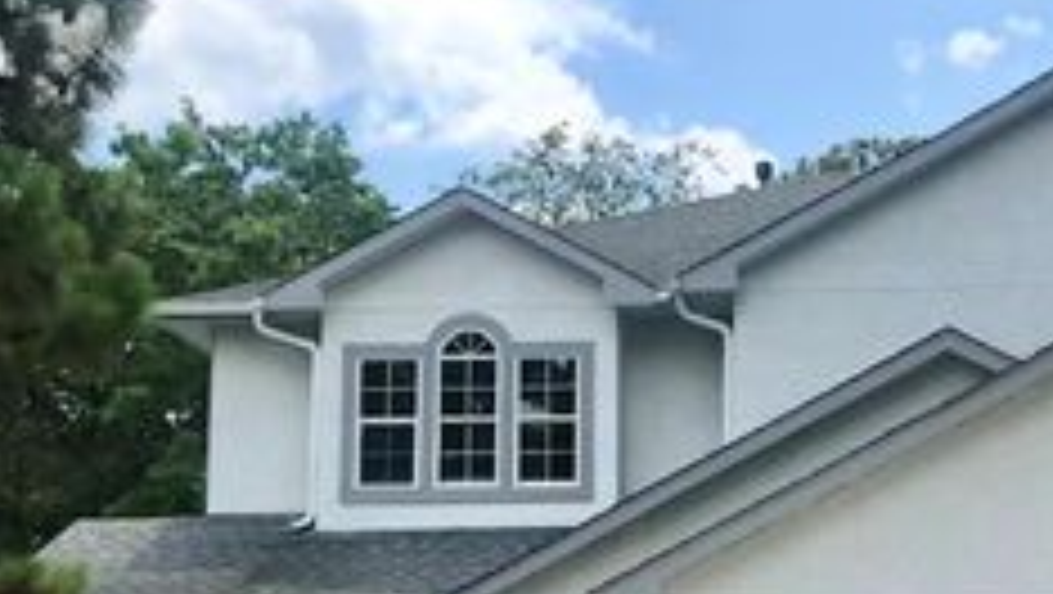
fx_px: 1816
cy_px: 558
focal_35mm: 65
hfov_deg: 31.6
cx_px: 828
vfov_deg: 18.2
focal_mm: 3.99
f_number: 1.8
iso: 20
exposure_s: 1/2740
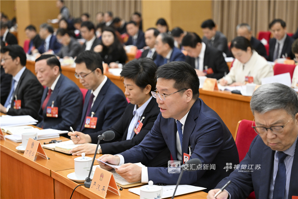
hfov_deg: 27.3
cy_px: 100
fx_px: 613
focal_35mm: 74
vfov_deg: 18.4
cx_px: 149
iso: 2500
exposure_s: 1/320
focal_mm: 74
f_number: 2.8
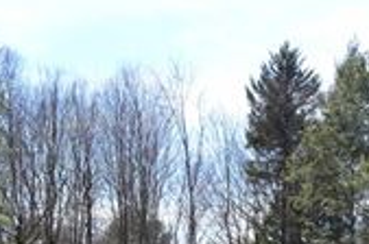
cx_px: 498
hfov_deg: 22.4
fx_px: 818
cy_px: 266
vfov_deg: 16.5
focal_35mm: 80
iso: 100
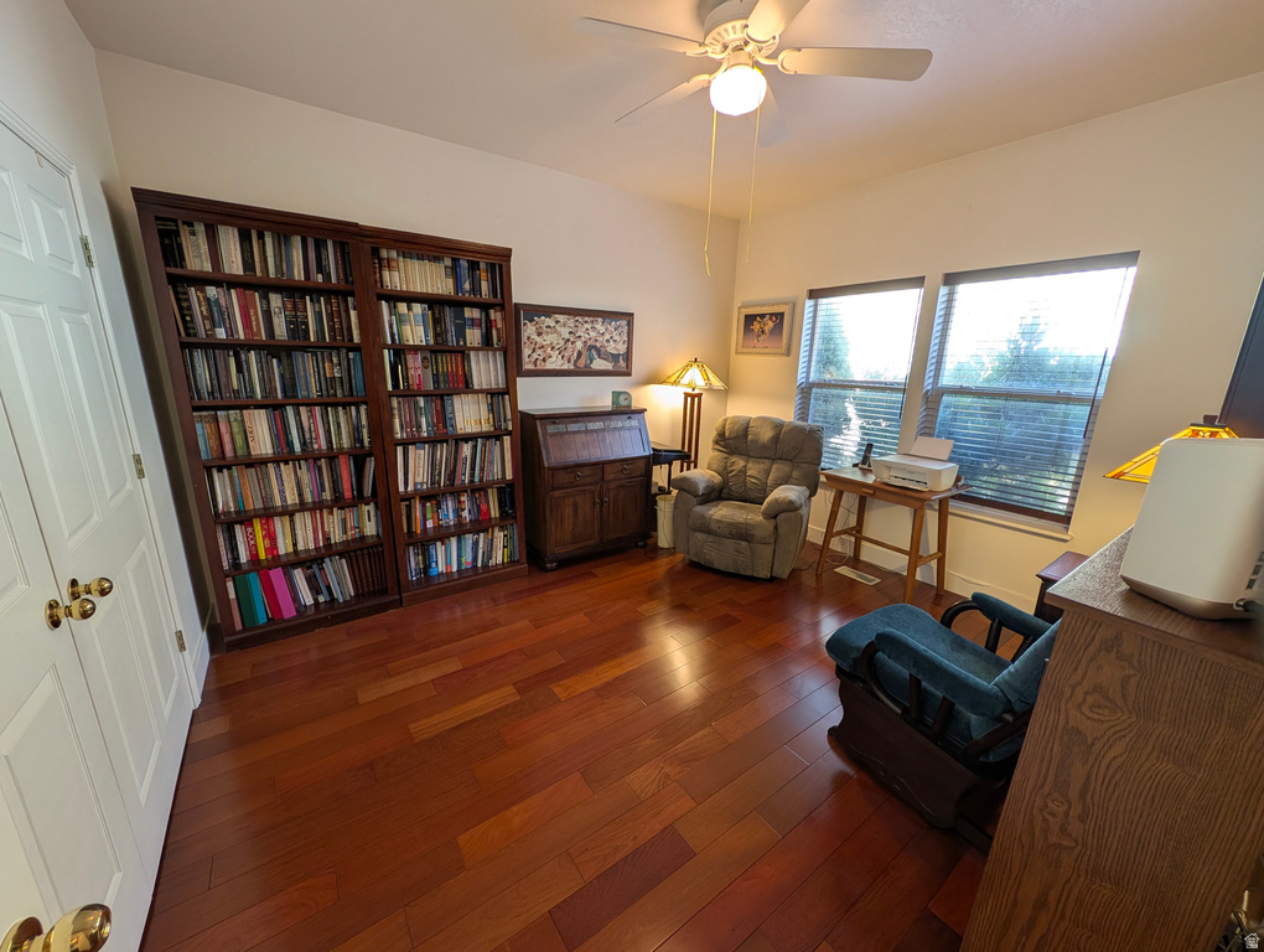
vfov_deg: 94.6
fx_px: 439
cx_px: 632
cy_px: 476
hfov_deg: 110.5
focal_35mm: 12
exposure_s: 1/24
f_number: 1.95
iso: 48
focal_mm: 2.23
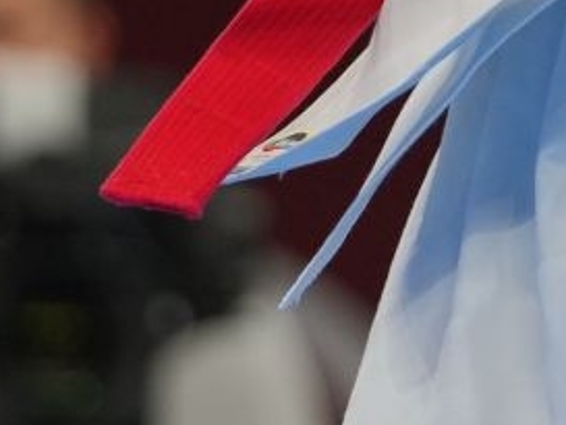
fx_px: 29330
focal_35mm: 1793
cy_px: -502
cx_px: 981
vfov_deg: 0.8
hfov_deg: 1.1
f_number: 2.8
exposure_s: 1/1000
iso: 500
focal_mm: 189
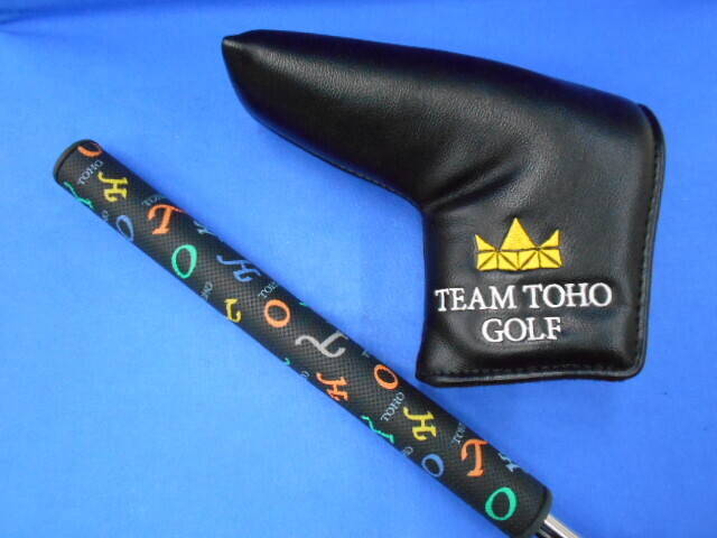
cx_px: 358
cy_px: 269
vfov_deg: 53.1
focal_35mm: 26
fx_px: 539
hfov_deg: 67.3
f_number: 3.2
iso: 800
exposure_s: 1/60
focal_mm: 4.6
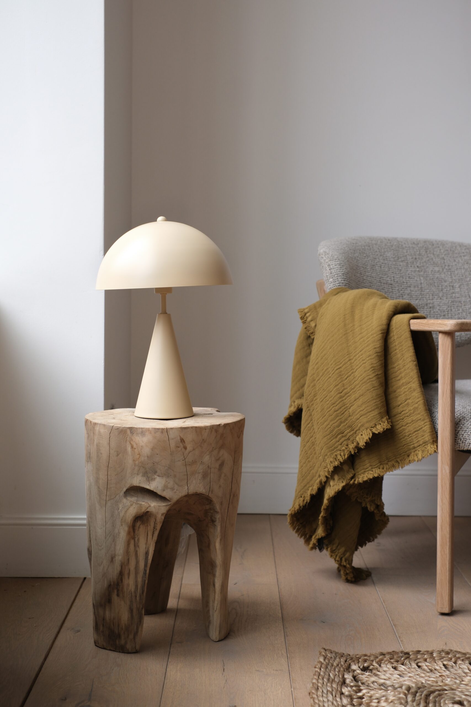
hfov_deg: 25.5
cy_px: 354
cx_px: 236
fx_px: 1040
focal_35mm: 53
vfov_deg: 37.5
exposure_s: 1/52
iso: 250
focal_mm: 35
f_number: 2.8
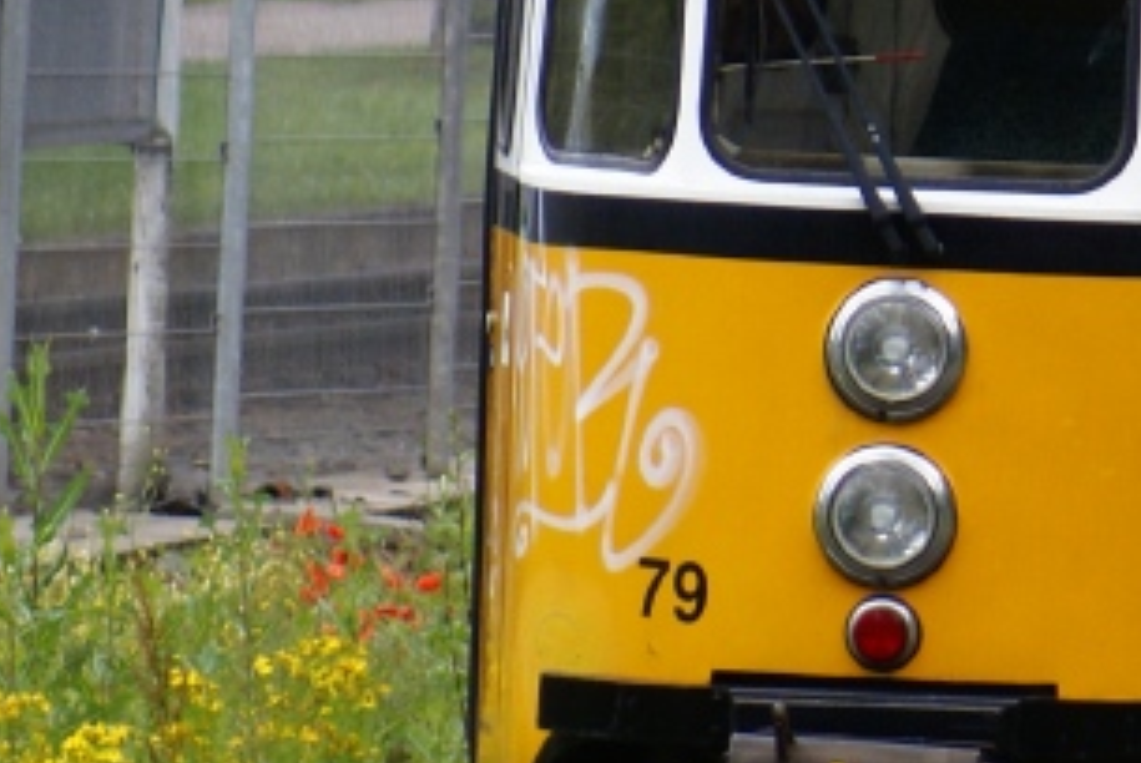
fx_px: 28076
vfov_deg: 1.6
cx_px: 2102
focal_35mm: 885
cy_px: -200
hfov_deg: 2.3
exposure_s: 1/250
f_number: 5.6
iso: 200
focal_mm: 150
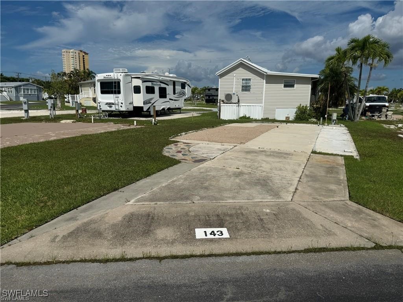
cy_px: 151
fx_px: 279
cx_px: 202
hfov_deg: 71.6
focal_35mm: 24
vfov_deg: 56.8
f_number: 1.78
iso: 80
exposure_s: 1/15152
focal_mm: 6.76
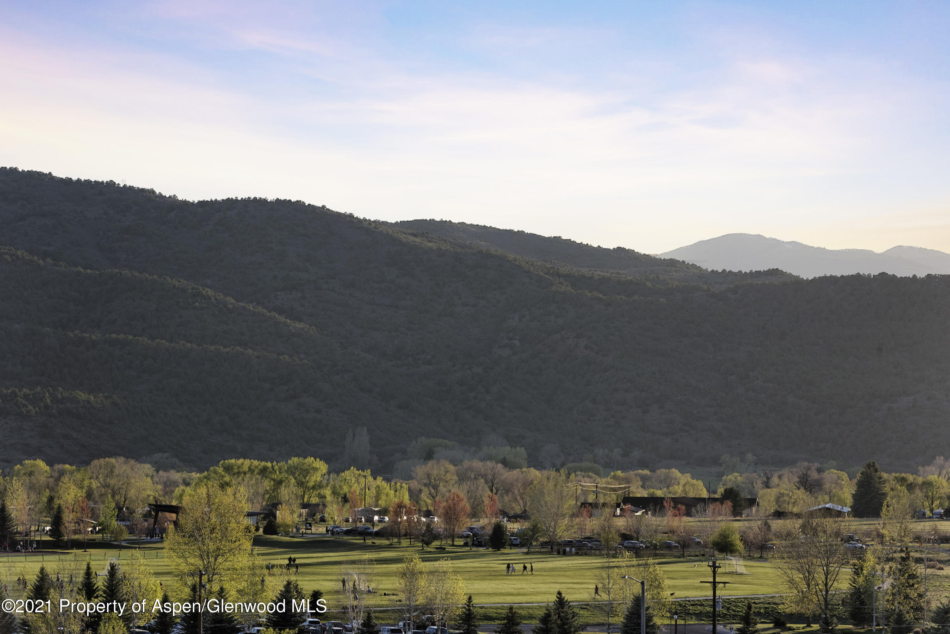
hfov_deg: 14.1
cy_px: 317
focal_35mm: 145
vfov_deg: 9.5
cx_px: 475
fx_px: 3827
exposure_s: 1/640
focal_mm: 145
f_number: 10
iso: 640
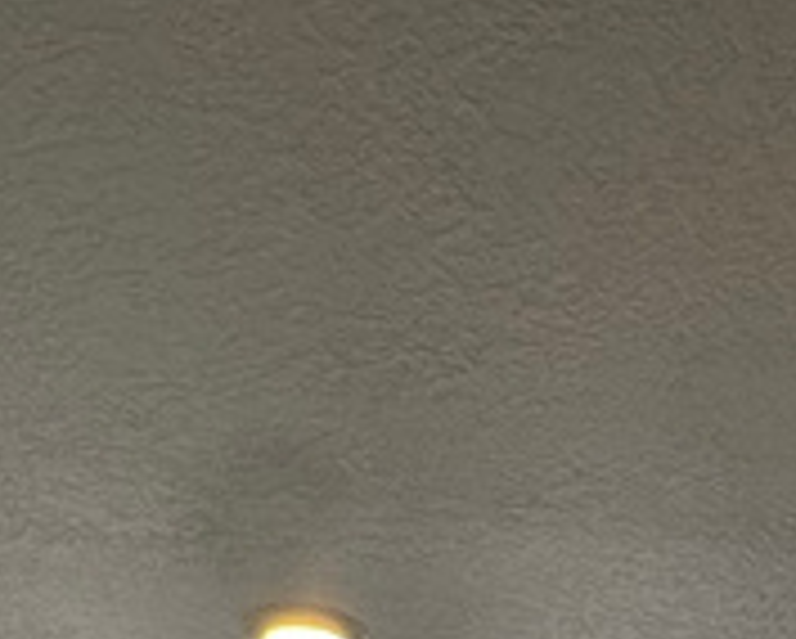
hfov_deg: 22.6
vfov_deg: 14.3
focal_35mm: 79
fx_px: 1863
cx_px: 890
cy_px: 1467
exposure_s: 1/126
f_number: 2.2
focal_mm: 2.22
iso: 40
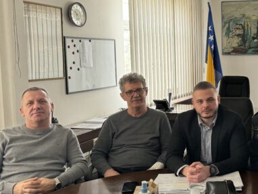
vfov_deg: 30.3
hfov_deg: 36.3
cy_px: 91
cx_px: 248
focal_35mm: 48
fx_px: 358
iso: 200
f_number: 1.78
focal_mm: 6.86
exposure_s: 1/114
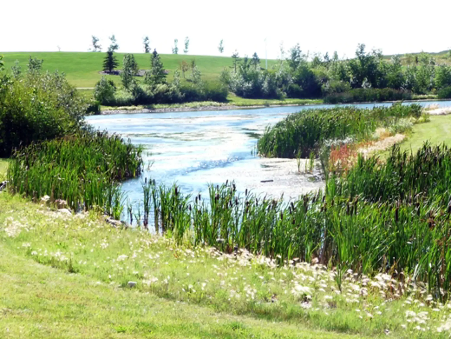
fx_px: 1576
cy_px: 170
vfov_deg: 12.2
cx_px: 226
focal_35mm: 121
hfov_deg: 16.3
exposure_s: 1/200
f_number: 4.7
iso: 100
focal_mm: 15.2
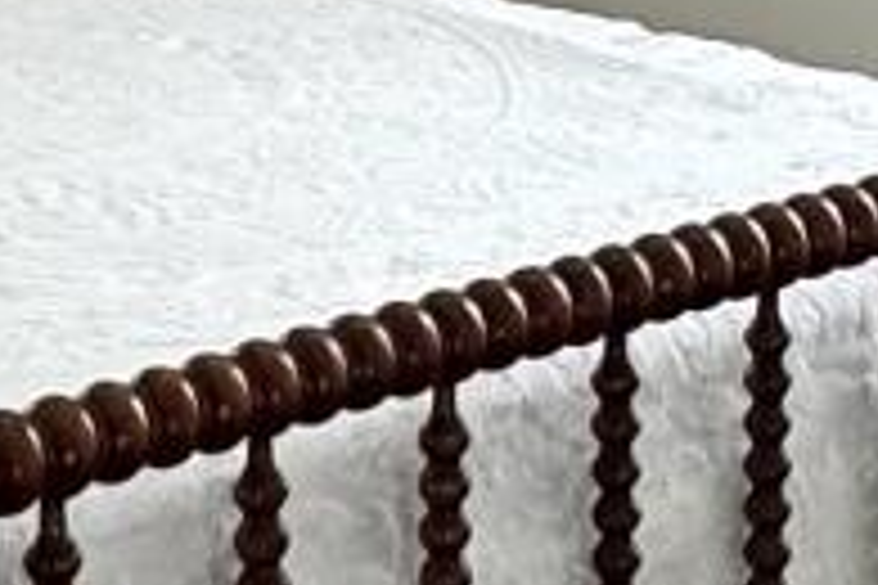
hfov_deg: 13.7
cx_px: 770
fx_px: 3634
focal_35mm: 149
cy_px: -531
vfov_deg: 8.8
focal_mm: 2.22
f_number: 2.2
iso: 40
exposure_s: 1/140
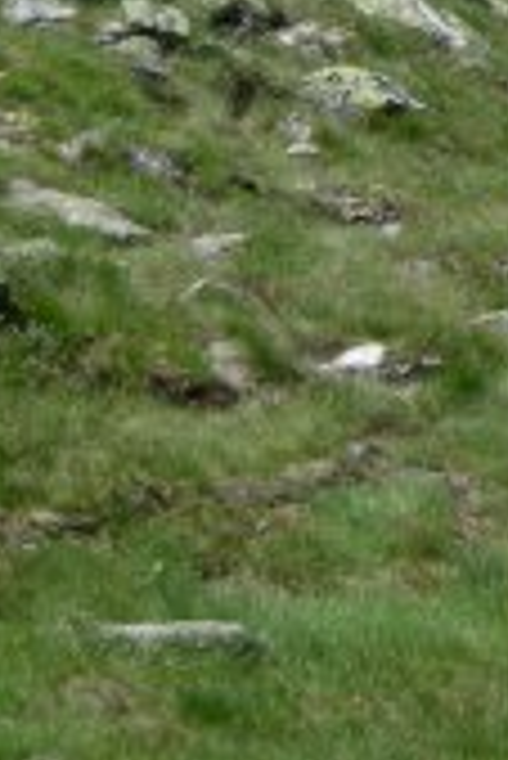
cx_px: 706
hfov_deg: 7.2
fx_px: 3992
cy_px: -315
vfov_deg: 10.6
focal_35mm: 189
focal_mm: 10.1
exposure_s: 1/327
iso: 100
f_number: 6.9
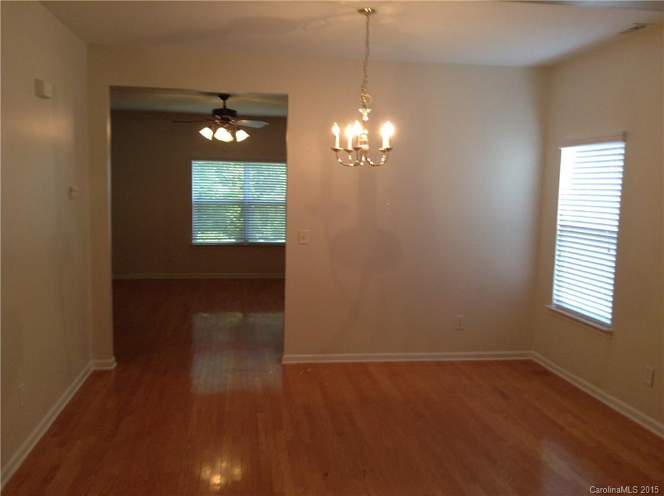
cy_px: 248
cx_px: 332
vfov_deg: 42.8
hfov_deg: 55.4
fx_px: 632
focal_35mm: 33
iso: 50
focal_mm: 3.3
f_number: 2.4
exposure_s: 1/24
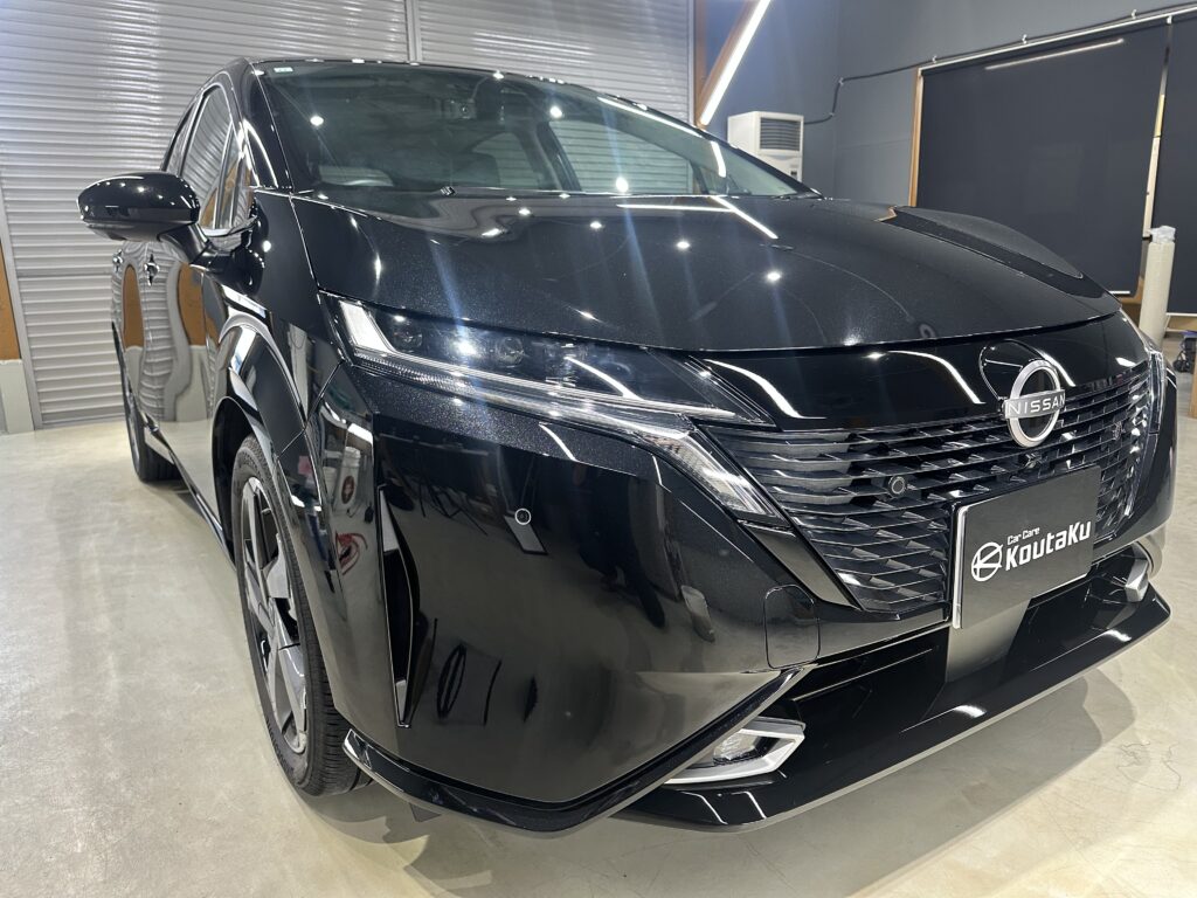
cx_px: 598
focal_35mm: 24
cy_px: 449
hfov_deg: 71.6
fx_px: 830
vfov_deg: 56.8
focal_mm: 6.86
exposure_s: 1/120
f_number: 1.78
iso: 200
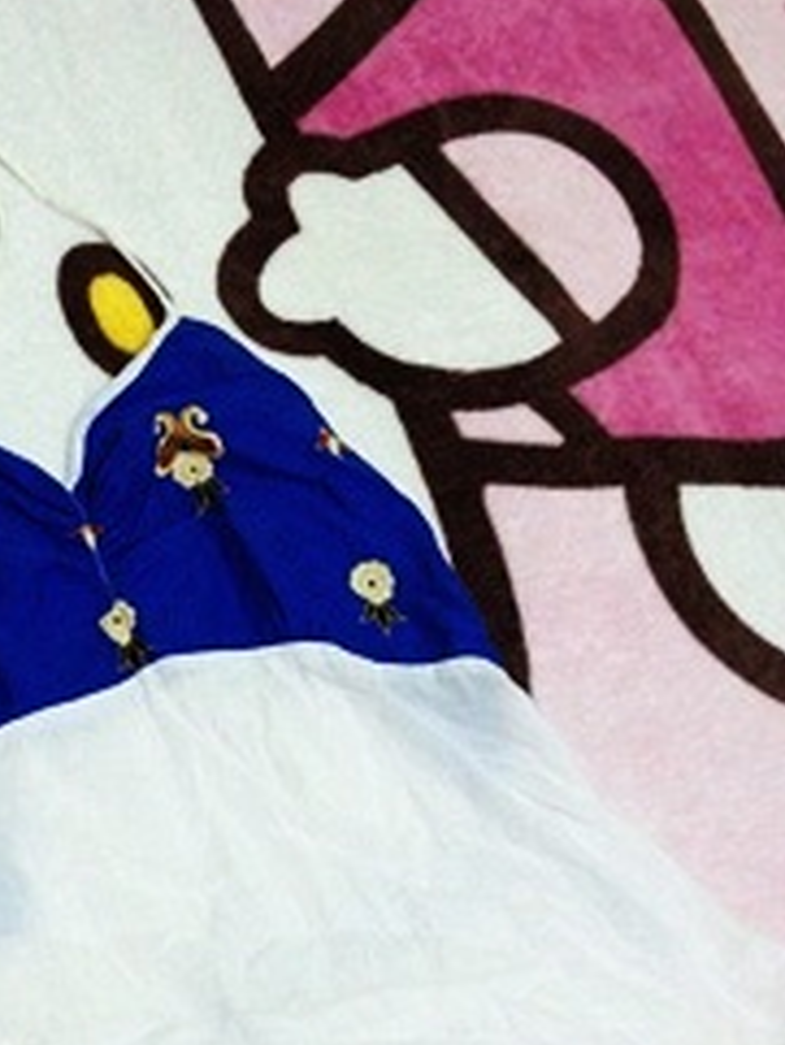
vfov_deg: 32.6
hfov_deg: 24.9
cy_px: 776
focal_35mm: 58
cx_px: 191
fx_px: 1752
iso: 400
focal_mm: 4.28
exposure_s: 1/20
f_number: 2.4
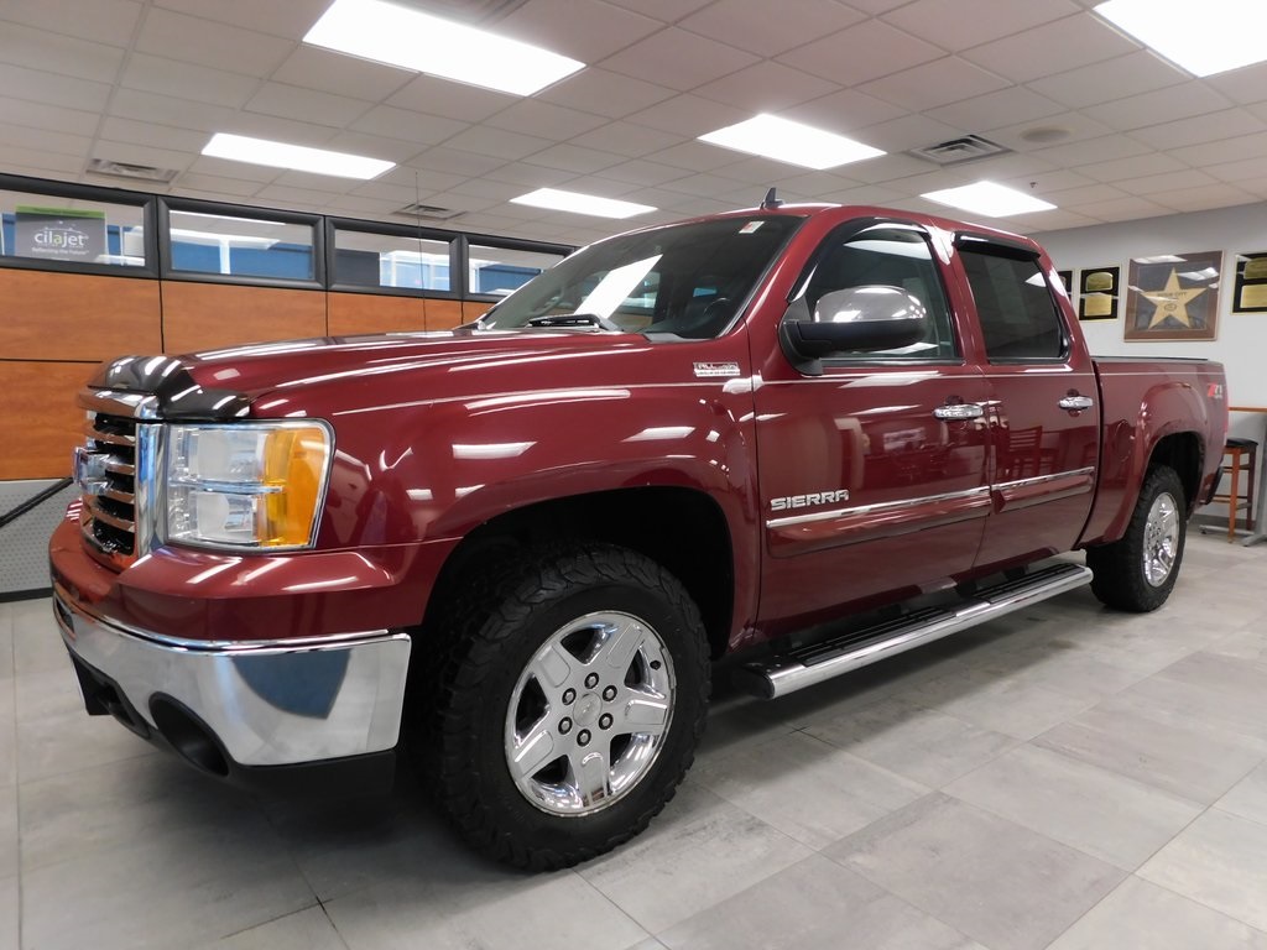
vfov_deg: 58.9
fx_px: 842
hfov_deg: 73.9
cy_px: 475
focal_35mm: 23
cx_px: 634
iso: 400
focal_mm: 4
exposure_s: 1/20
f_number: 3
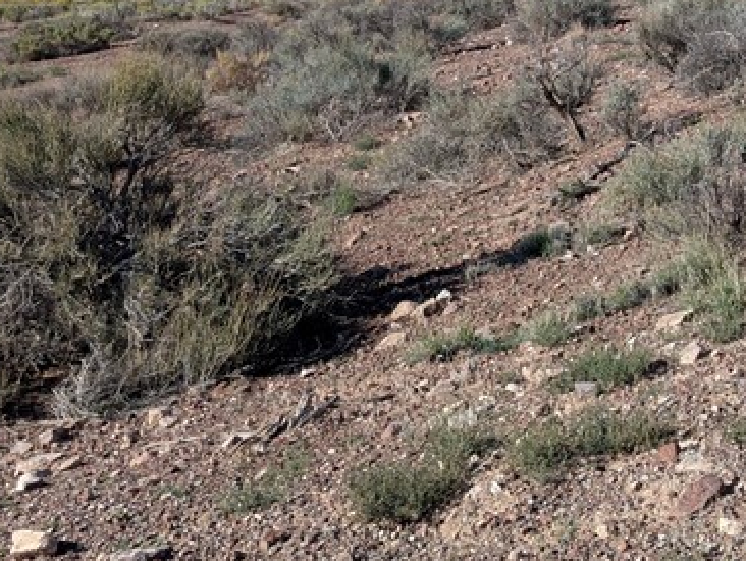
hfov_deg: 27.2
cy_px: -20
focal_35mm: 67
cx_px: 753
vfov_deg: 21.1
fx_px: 1445
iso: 21
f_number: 1.68
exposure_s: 1/1323
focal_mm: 6.9
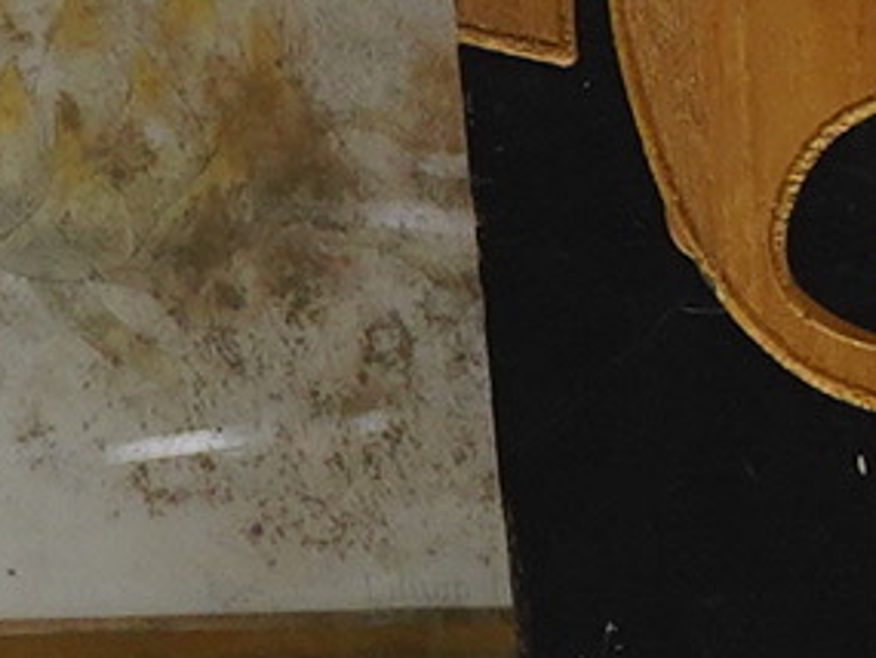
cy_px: -120
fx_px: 7570
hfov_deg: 6.1
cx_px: 2560
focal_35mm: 299
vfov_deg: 5.0
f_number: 3.5
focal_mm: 30
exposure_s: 1/125
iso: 1250
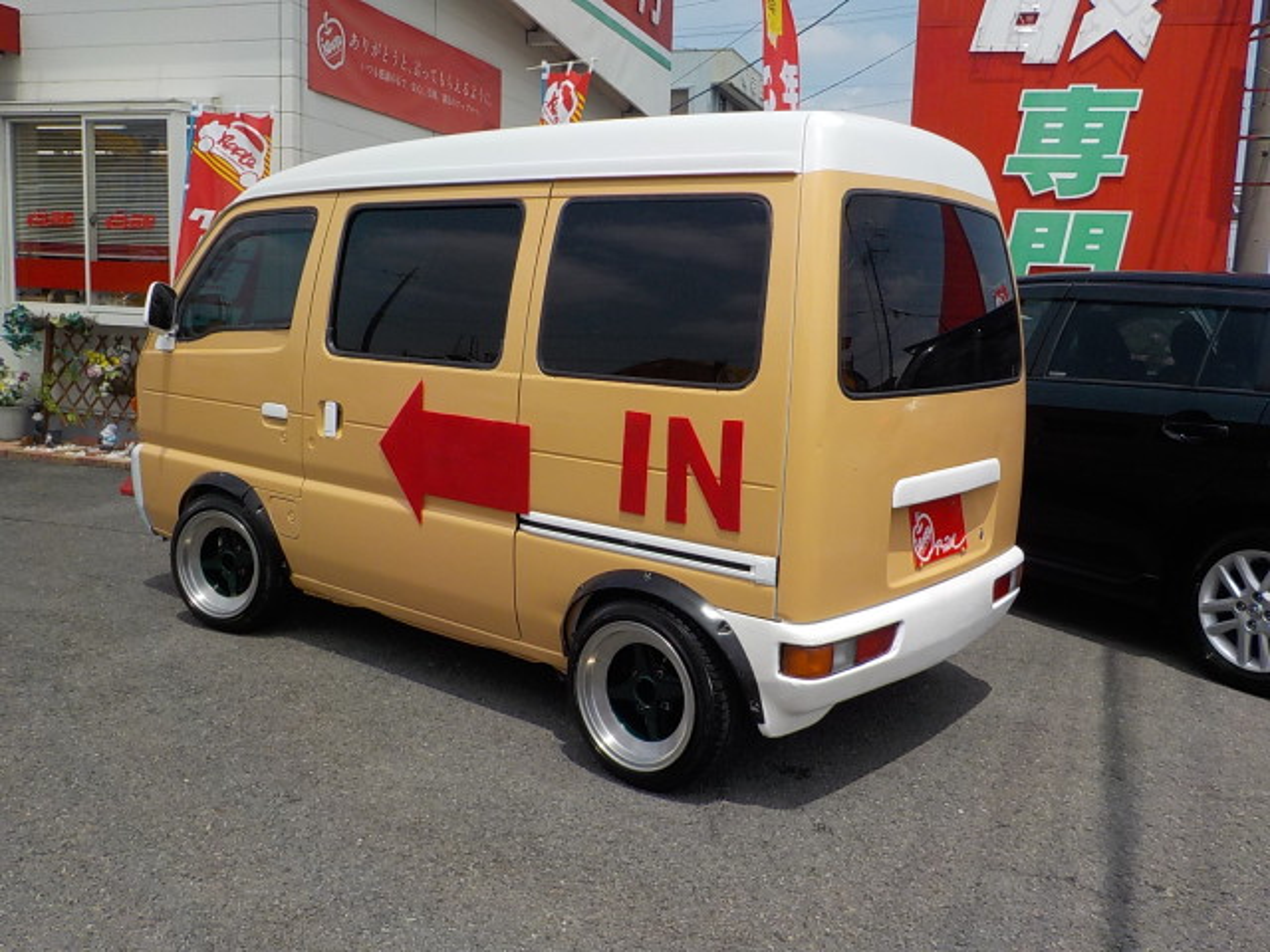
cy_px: 476
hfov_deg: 60.0
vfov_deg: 46.8
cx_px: 635
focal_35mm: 30
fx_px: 1101
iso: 125
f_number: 3.3
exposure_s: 1/2000
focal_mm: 4.1
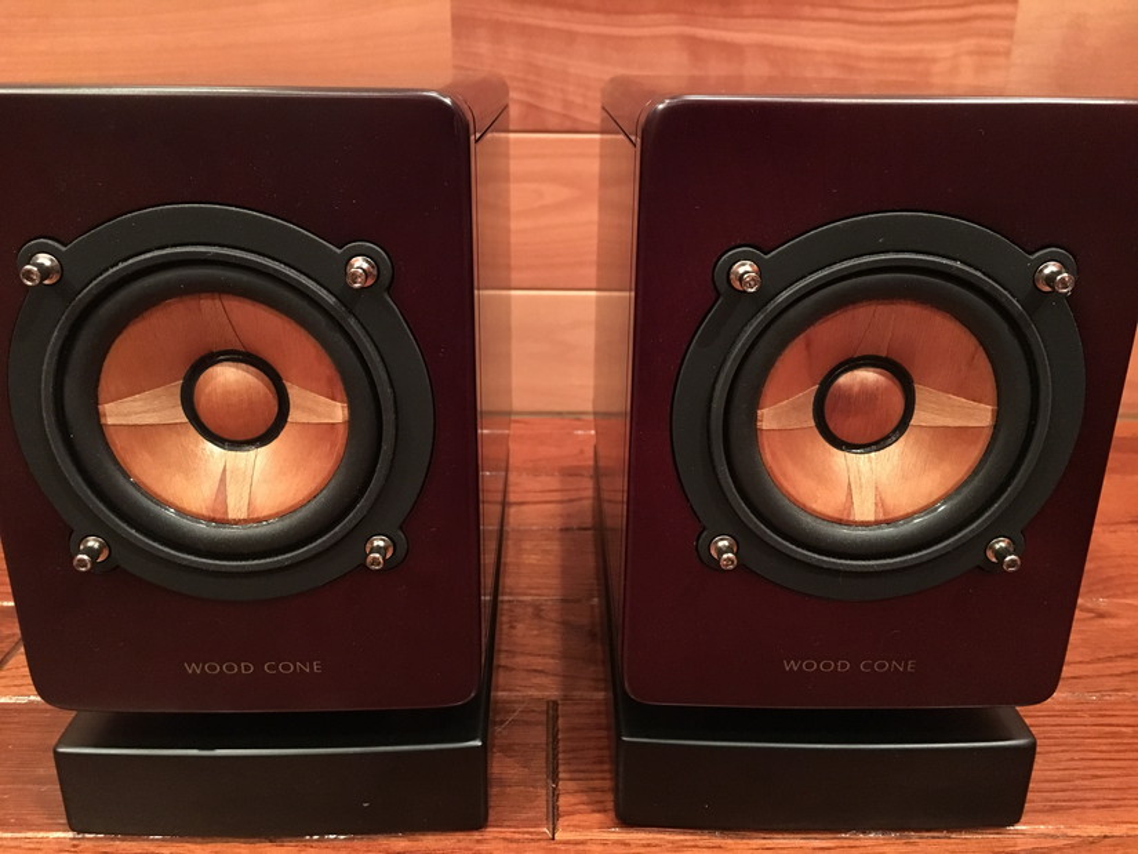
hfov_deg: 61.7
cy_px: 427
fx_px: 954
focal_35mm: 29
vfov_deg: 48.2
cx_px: 569
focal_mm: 4.15
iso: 320
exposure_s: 1/15
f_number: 2.2
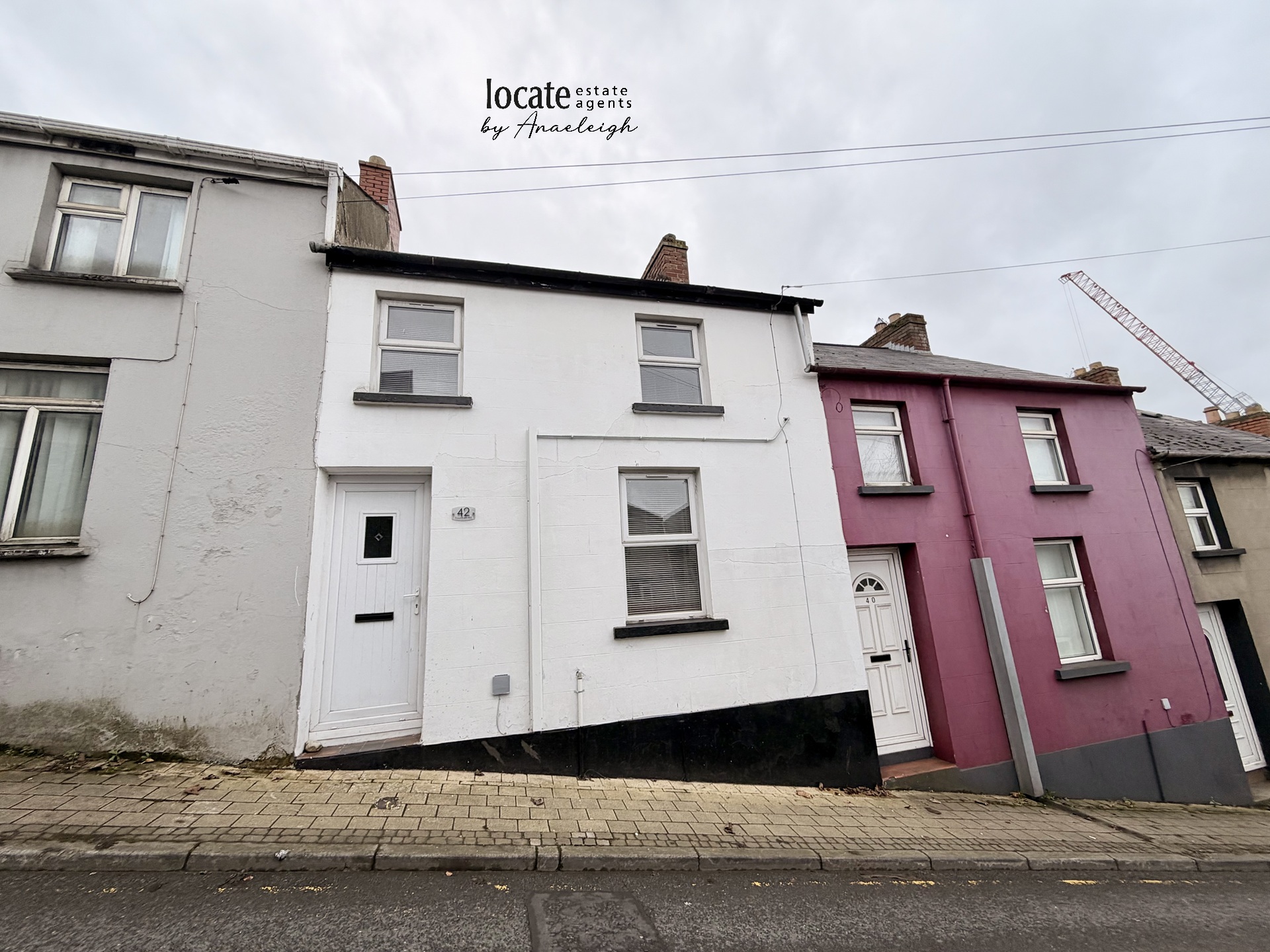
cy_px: 476
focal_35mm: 14
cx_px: 635
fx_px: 514
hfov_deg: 102.1
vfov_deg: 85.7
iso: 40
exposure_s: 1/518
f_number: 2.2
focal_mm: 2.22
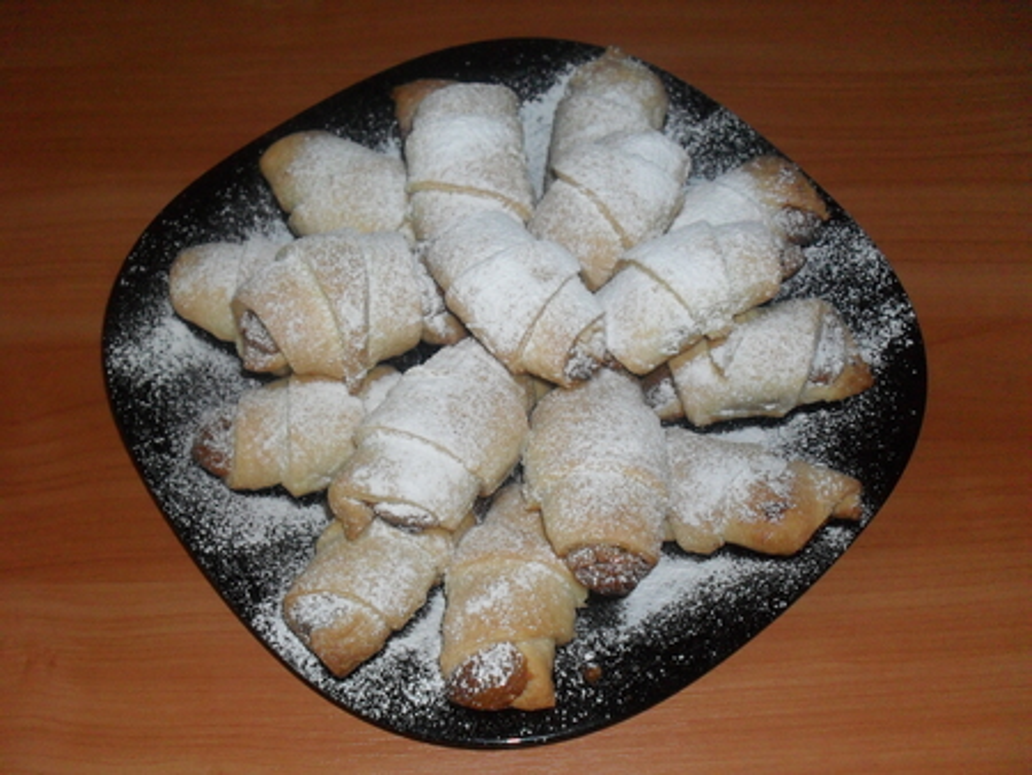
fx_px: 1133
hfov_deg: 49.0
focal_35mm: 38
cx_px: 516
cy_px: 388
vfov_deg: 37.8
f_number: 2.8
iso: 200
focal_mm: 6.3
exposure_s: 1/45
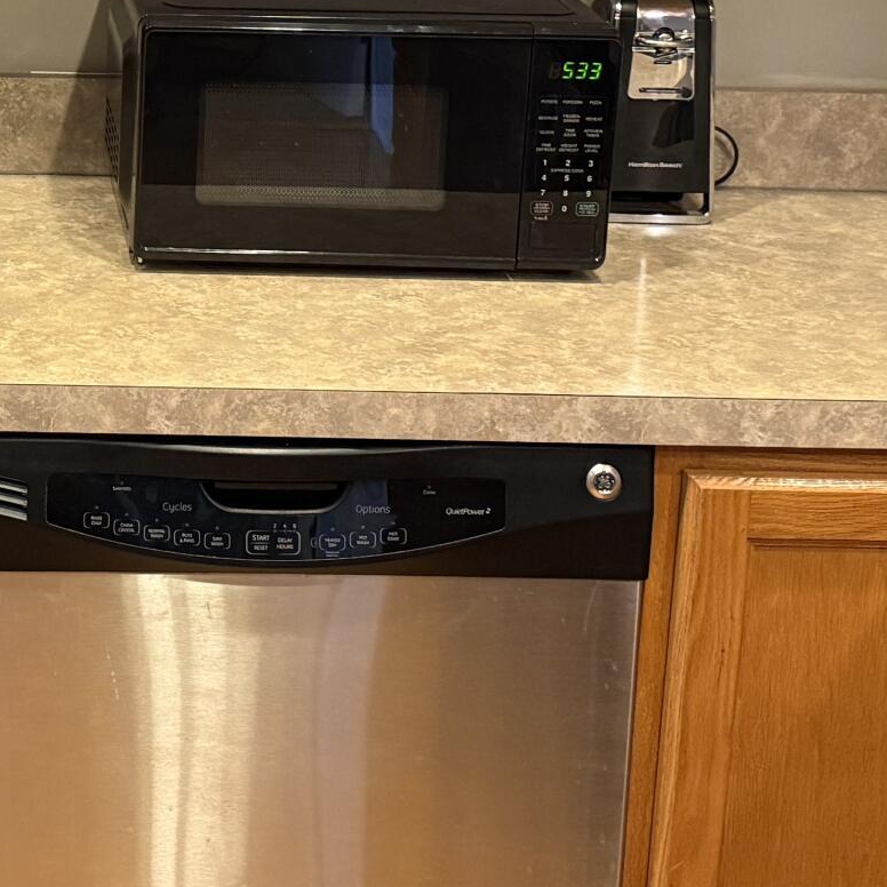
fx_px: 2377
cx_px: -77
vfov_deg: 20.5
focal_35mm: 82
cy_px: 25
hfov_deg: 20.2
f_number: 1.78
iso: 400
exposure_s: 1/60
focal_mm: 6.76
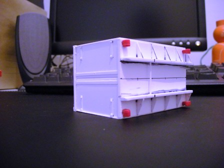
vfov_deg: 40.7
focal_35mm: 35
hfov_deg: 52.6
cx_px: 112
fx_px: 226
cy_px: 84
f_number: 2.8
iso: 400
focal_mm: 5.7
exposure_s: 1/8.1
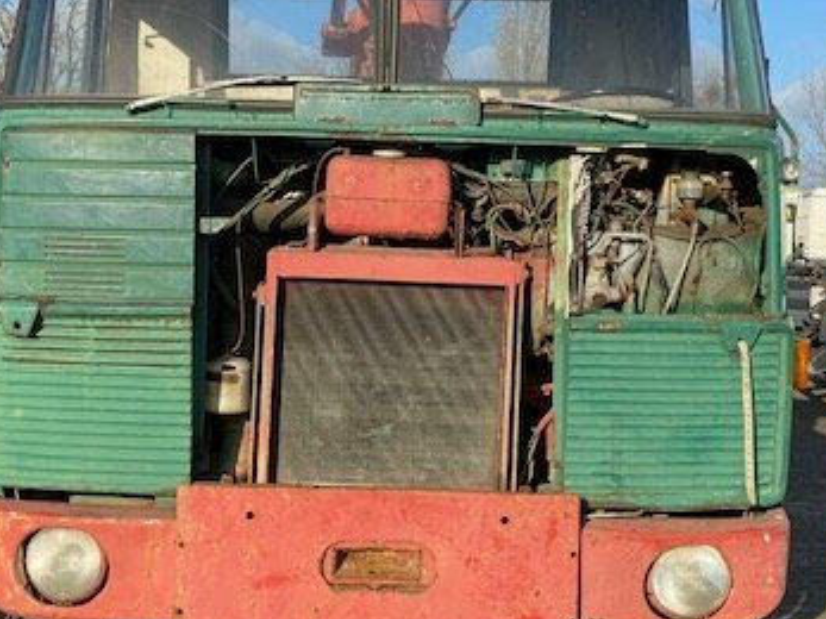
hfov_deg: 39.6
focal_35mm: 48
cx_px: 367
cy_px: 264
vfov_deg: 30.2
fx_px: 1145
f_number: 1.8
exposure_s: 1/1565
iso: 32
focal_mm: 4.25
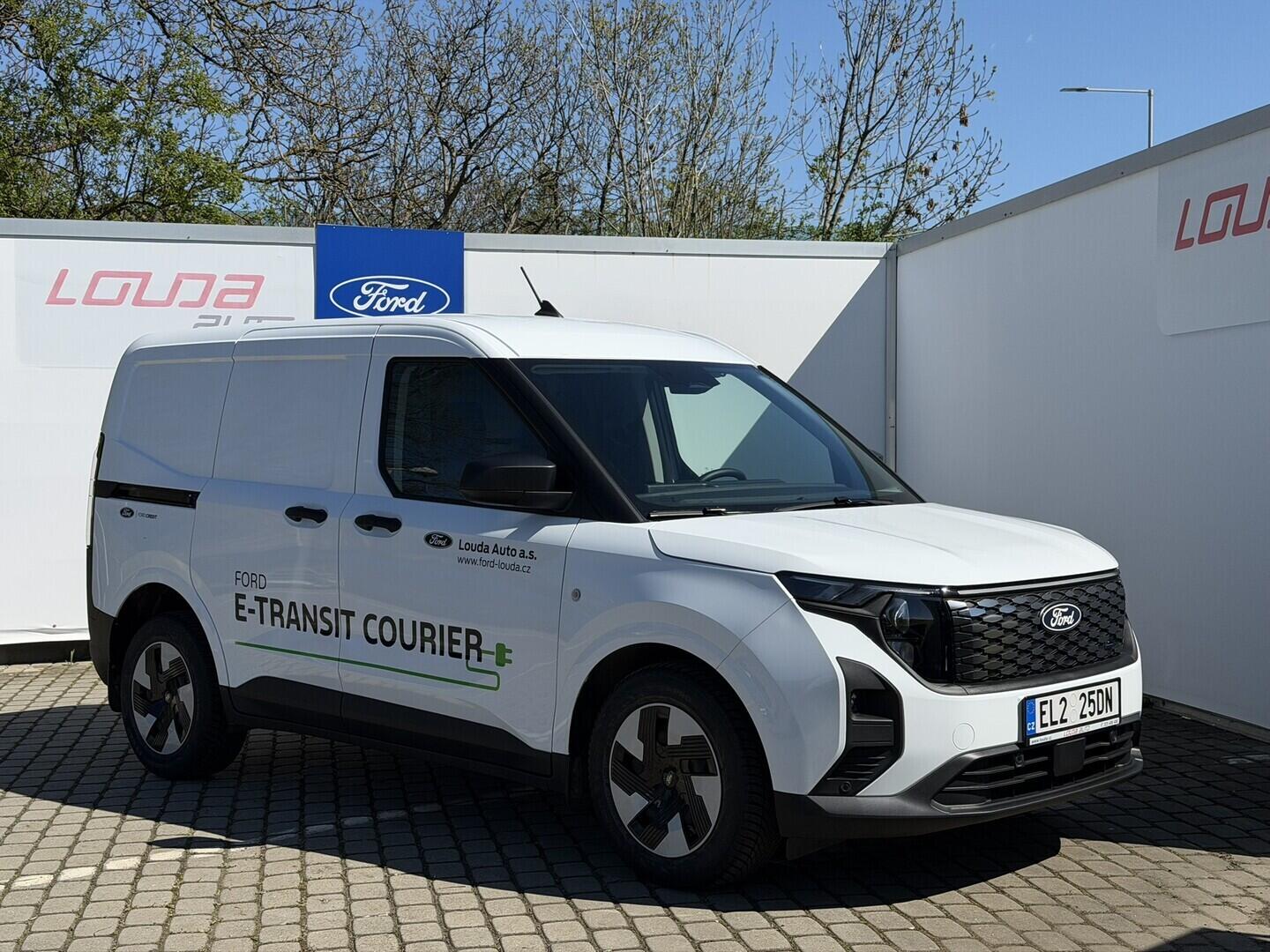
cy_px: 476
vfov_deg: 30.3
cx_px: 635
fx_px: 1761
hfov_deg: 39.7
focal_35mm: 48
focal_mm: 6.76
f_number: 1.78
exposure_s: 1/7874
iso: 64
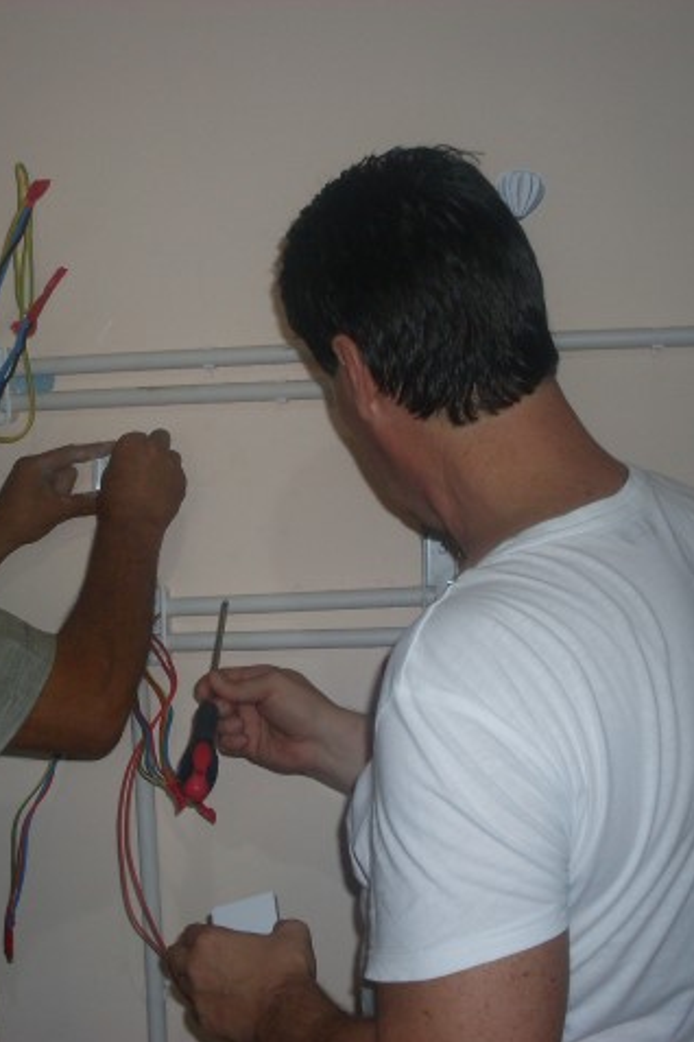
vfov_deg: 37.5
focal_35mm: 53
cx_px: 216
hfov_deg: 25.3
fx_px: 1532
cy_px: 522
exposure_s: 1/45
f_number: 2.8
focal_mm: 6.3
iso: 100
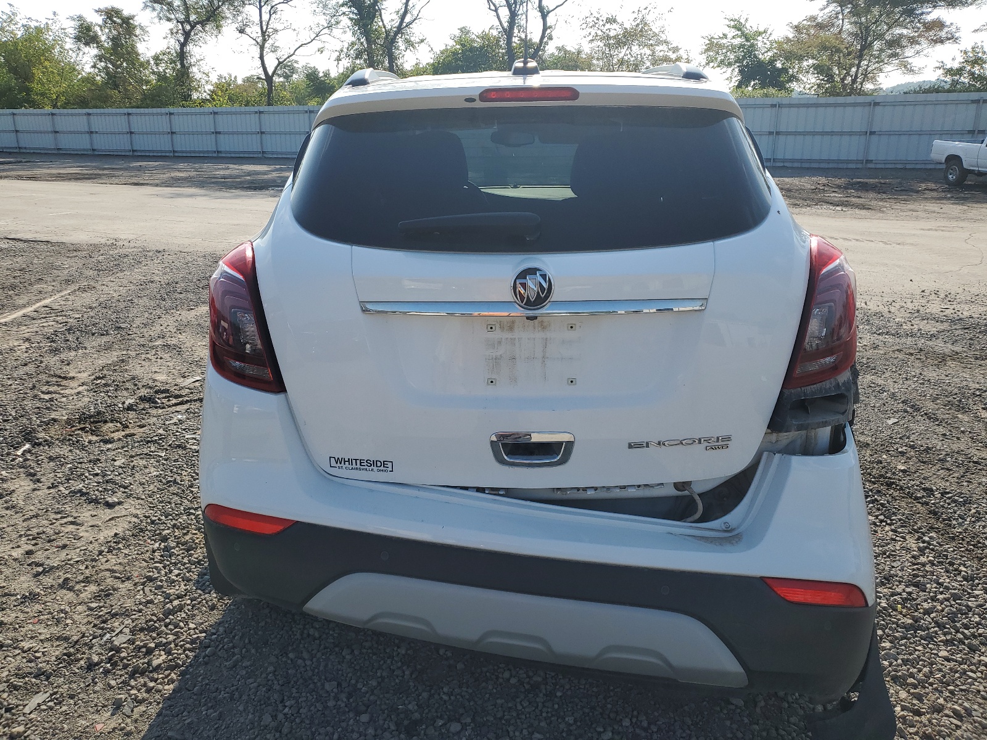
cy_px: 370
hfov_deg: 67.3
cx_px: 494
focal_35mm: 26
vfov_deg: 53.1
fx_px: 741
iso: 50
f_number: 1.5
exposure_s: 1/2500
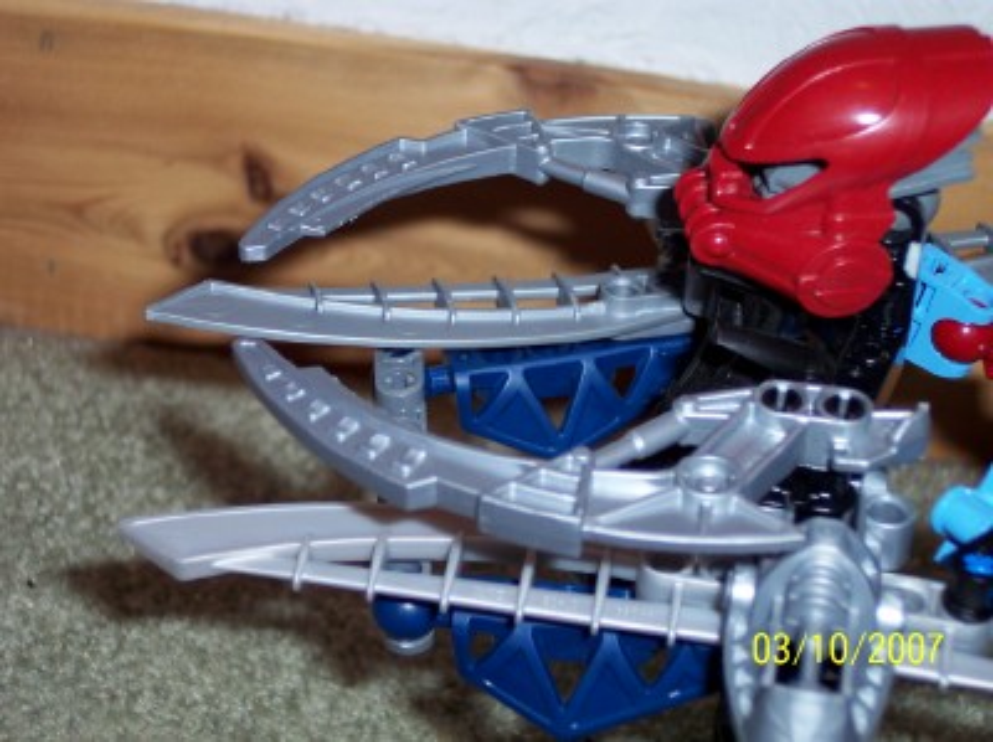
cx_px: 496
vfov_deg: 19.3
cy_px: 371
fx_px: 2178
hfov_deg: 25.7
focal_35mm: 76
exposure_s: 1/45
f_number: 3.8
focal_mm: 16
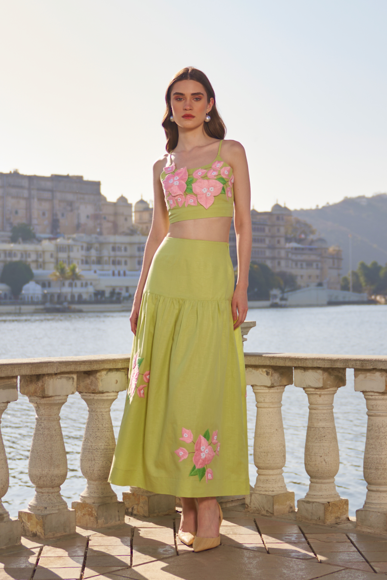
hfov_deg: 31.2
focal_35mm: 43
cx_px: 194
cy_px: 290
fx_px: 693
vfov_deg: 45.4
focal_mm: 29
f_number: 2.8
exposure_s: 1/1000
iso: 50
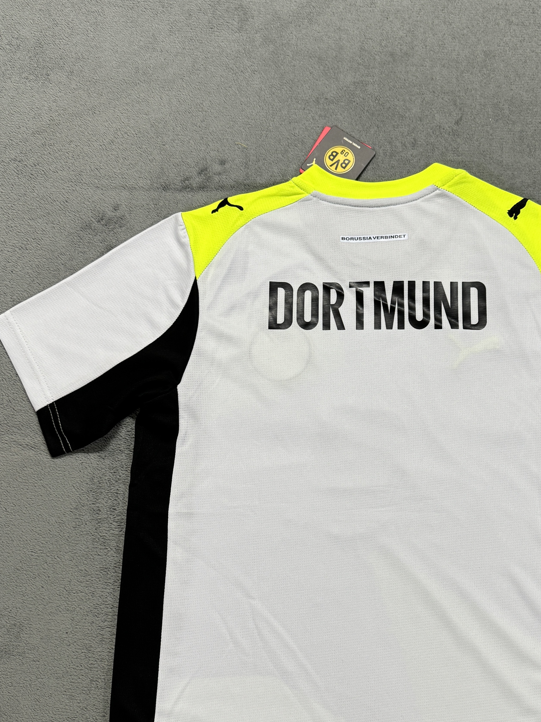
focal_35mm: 41
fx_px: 854
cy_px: 443
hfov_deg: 34.7
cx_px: 379
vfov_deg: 45.5
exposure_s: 1/50
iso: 125
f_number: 1.78
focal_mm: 6.76
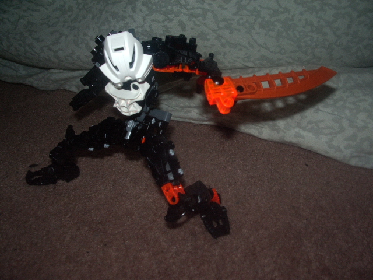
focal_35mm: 35
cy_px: 140
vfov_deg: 40.7
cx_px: 186
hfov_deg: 52.6
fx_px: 377
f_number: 4.3
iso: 100
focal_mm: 5.8
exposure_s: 1/40
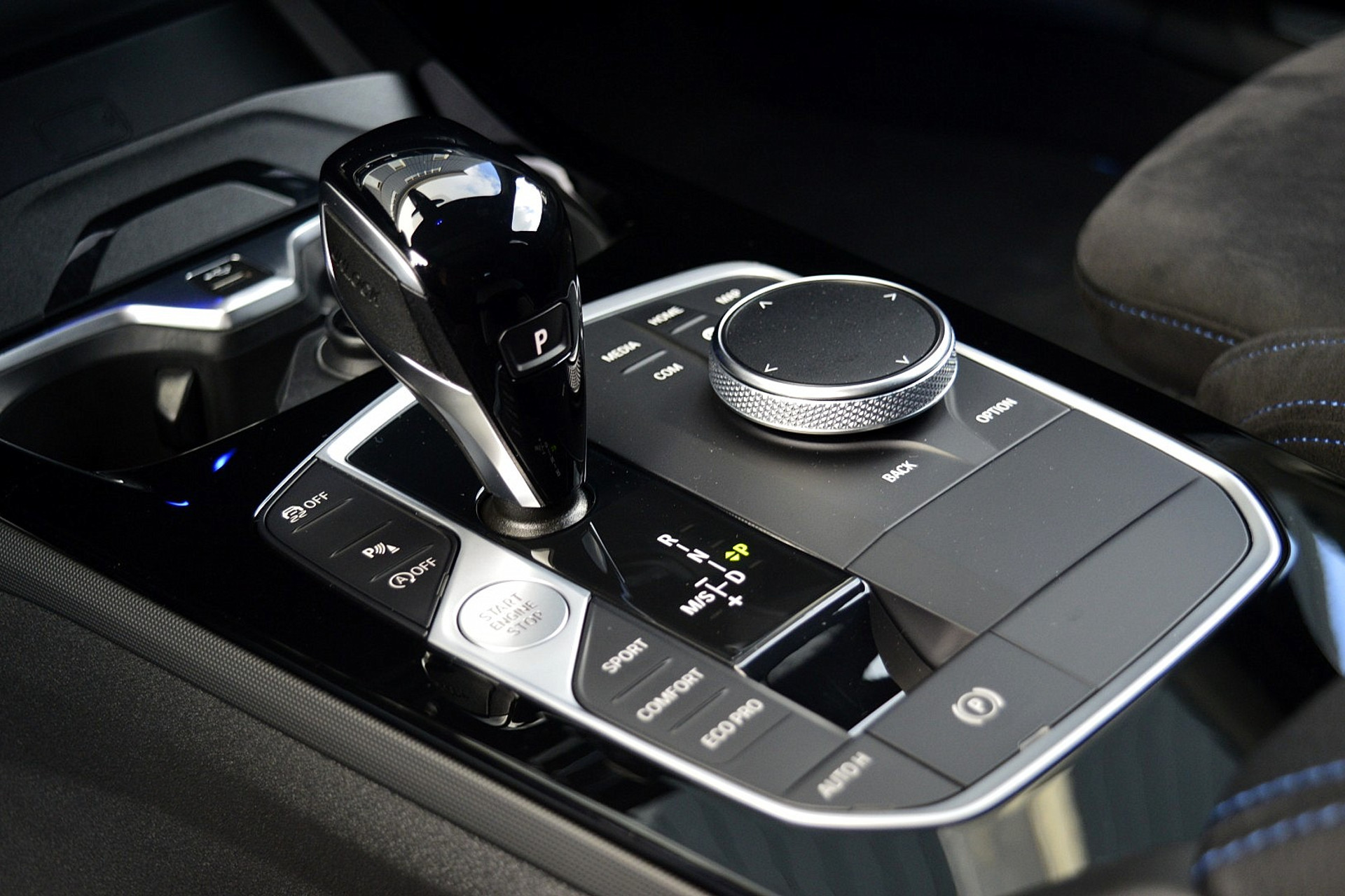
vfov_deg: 25.8
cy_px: 448
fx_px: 1961
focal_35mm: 52
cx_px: 672
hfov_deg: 37.9
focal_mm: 35
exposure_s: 1/60
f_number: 4.5
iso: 800
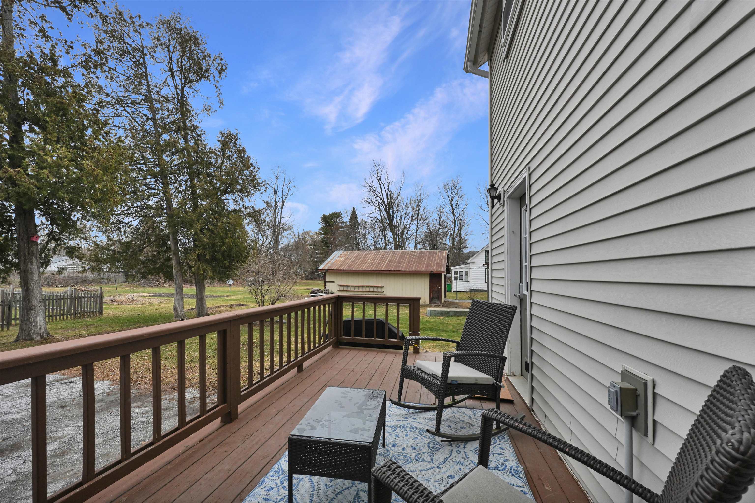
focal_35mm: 14
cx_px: 378
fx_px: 294
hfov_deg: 104.3
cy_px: 252
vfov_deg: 81.2
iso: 2000
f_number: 14
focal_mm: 14
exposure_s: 1/640
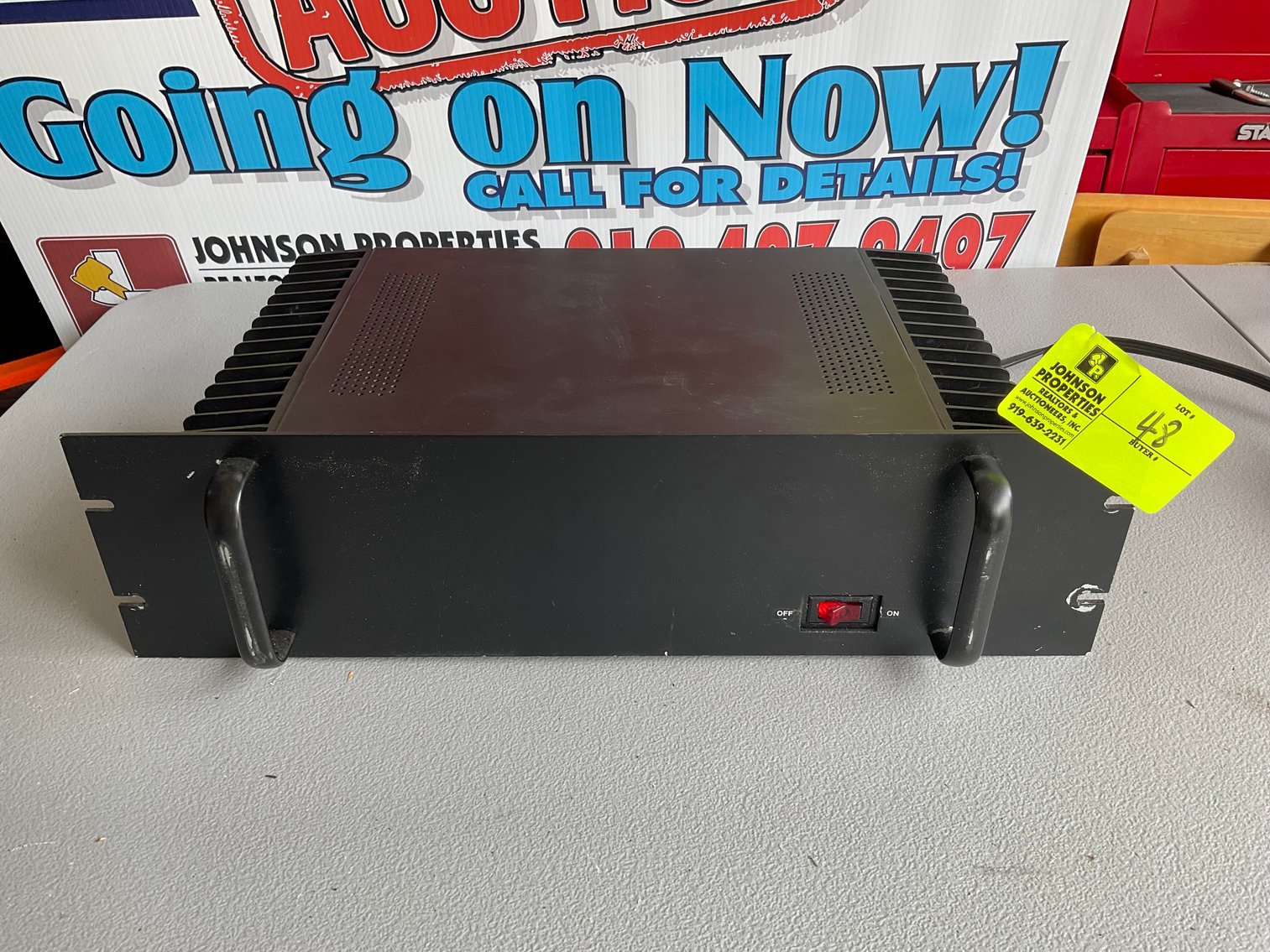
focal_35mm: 29
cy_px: 476
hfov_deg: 61.7
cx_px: 635
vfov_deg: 48.2
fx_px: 1064
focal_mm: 3
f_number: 1.8
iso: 32
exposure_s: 1/120
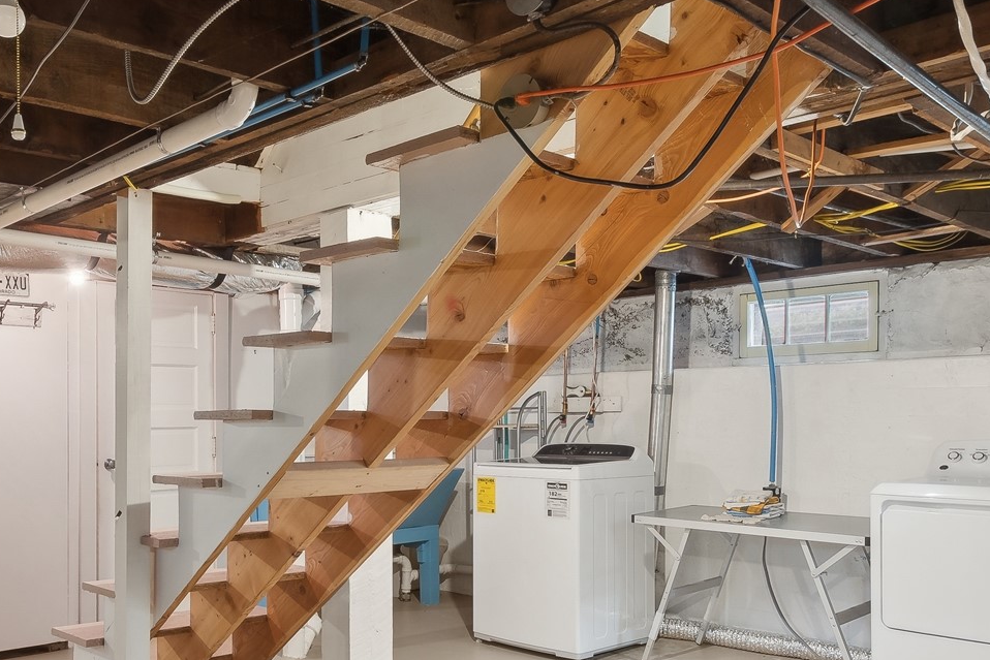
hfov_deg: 54.2
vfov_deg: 38.6
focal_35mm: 34
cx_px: 297
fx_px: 935
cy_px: 419
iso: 200
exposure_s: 1/1.67
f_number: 6.3
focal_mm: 10
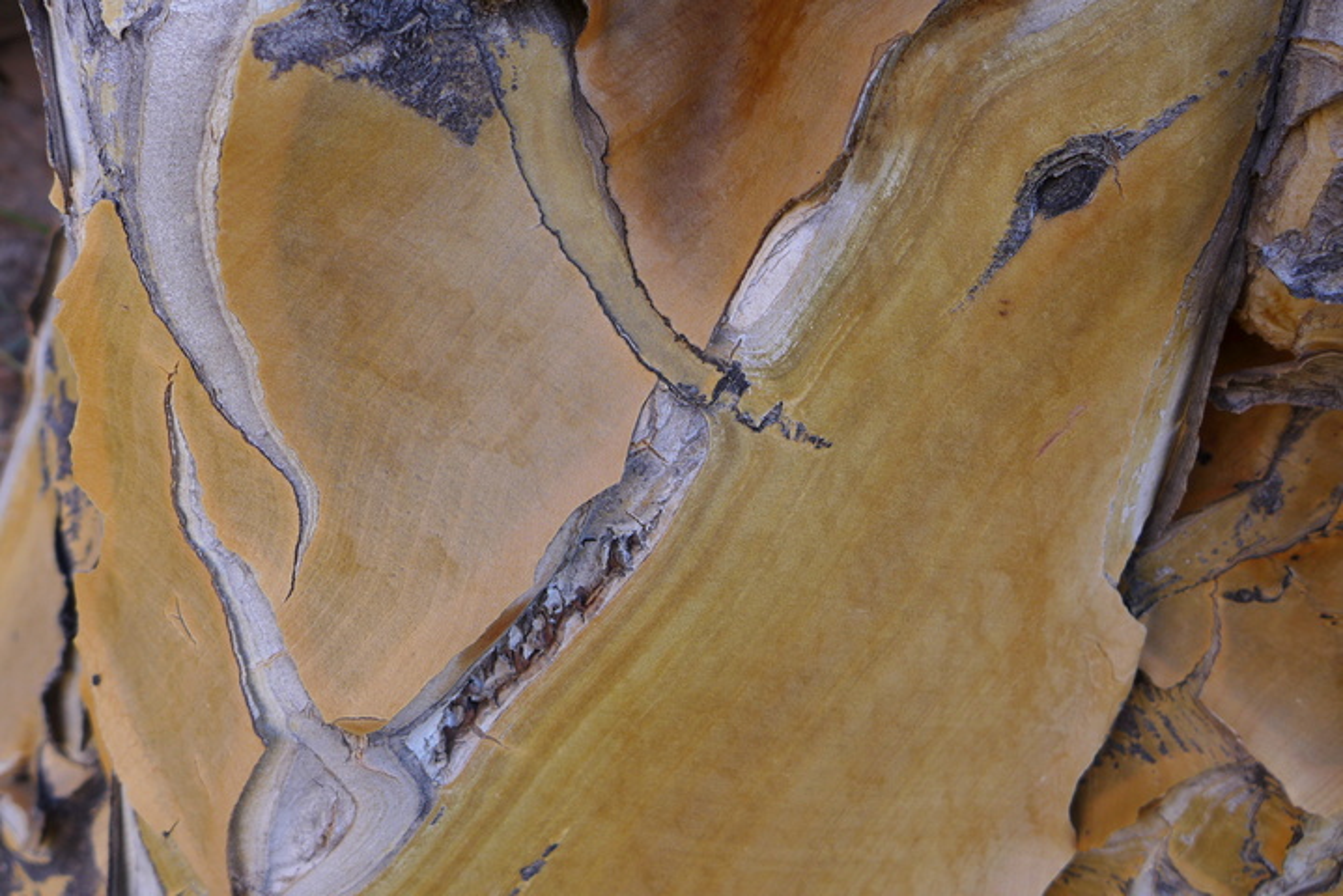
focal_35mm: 24
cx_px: 672
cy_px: 448
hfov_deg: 73.7
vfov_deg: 53.2
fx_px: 896
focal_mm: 4.7
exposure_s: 1/100
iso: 80
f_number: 2.8
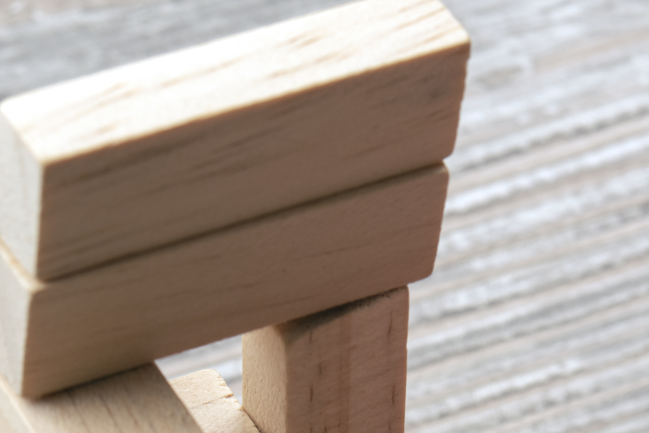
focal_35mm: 207
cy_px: 733
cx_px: 283
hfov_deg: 9.9
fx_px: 3733
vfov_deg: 6.5
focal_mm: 60
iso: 100
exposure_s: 1/160
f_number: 10
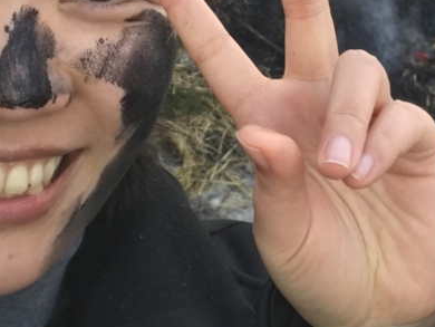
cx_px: 249
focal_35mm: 84
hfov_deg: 23.3
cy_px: -22
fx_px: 1056
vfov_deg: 17.1
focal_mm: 2.87
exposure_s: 1/120
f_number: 2.2
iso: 40
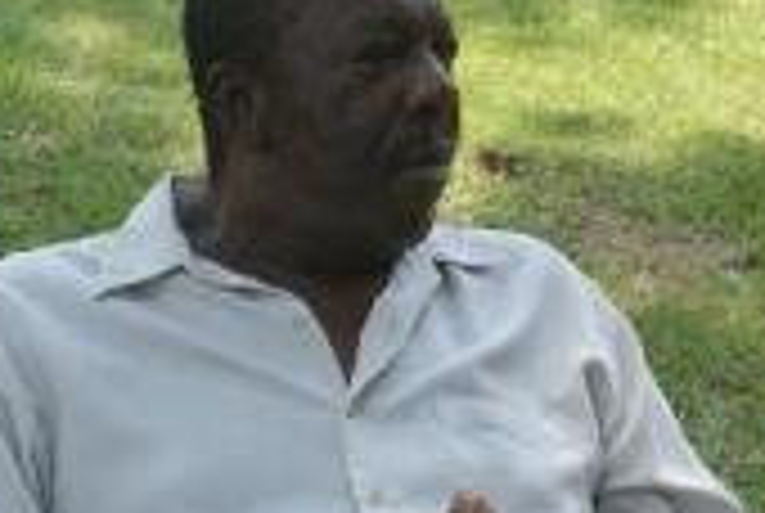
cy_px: 302
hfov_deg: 16.6
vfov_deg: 11.2
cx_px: 328
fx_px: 2622
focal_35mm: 123
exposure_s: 1/200
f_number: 5.6
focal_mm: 35
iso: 100
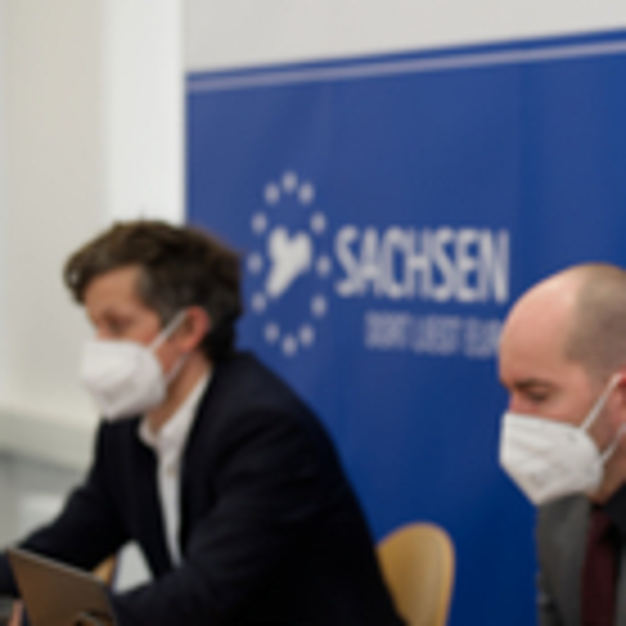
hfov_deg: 12.6
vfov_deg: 12.7
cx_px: 707
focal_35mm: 136
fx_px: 2783
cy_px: 563
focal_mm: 50
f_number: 2.8
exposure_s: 1/80
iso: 100
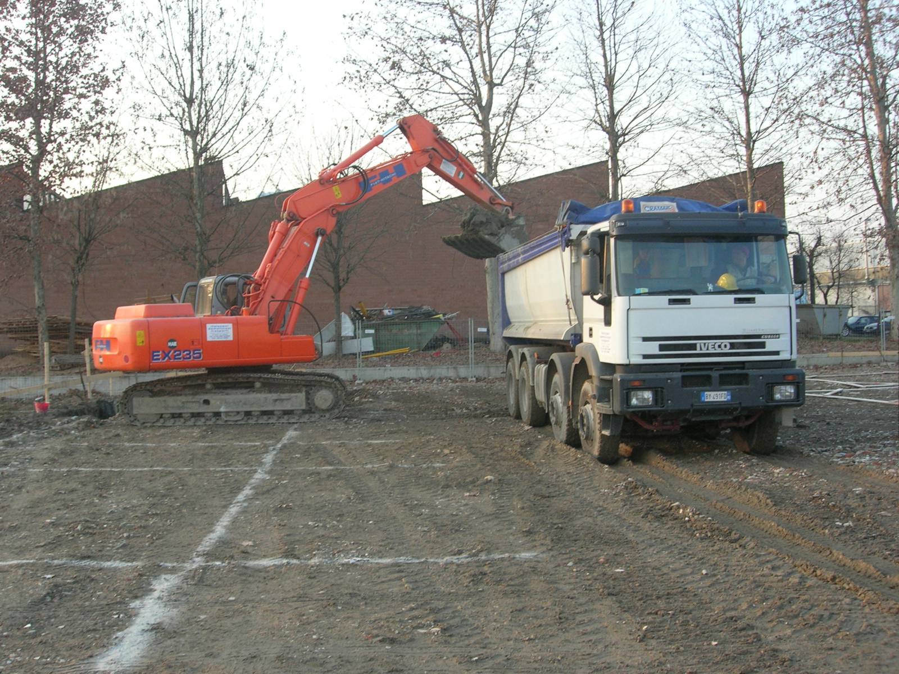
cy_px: 337
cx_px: 450
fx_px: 987
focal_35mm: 38
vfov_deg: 37.7
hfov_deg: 49.0
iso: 99
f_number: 4.8
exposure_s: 1/120
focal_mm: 7.8
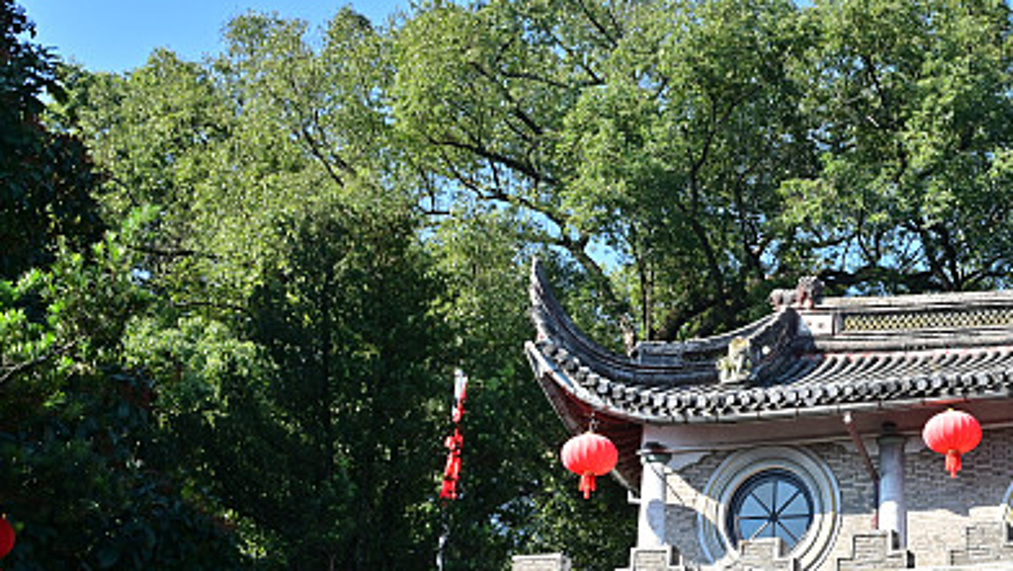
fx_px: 2123
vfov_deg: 15.3
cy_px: 236
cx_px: 985
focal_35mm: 79
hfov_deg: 25.6
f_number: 16
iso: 200
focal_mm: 37
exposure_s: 1/100
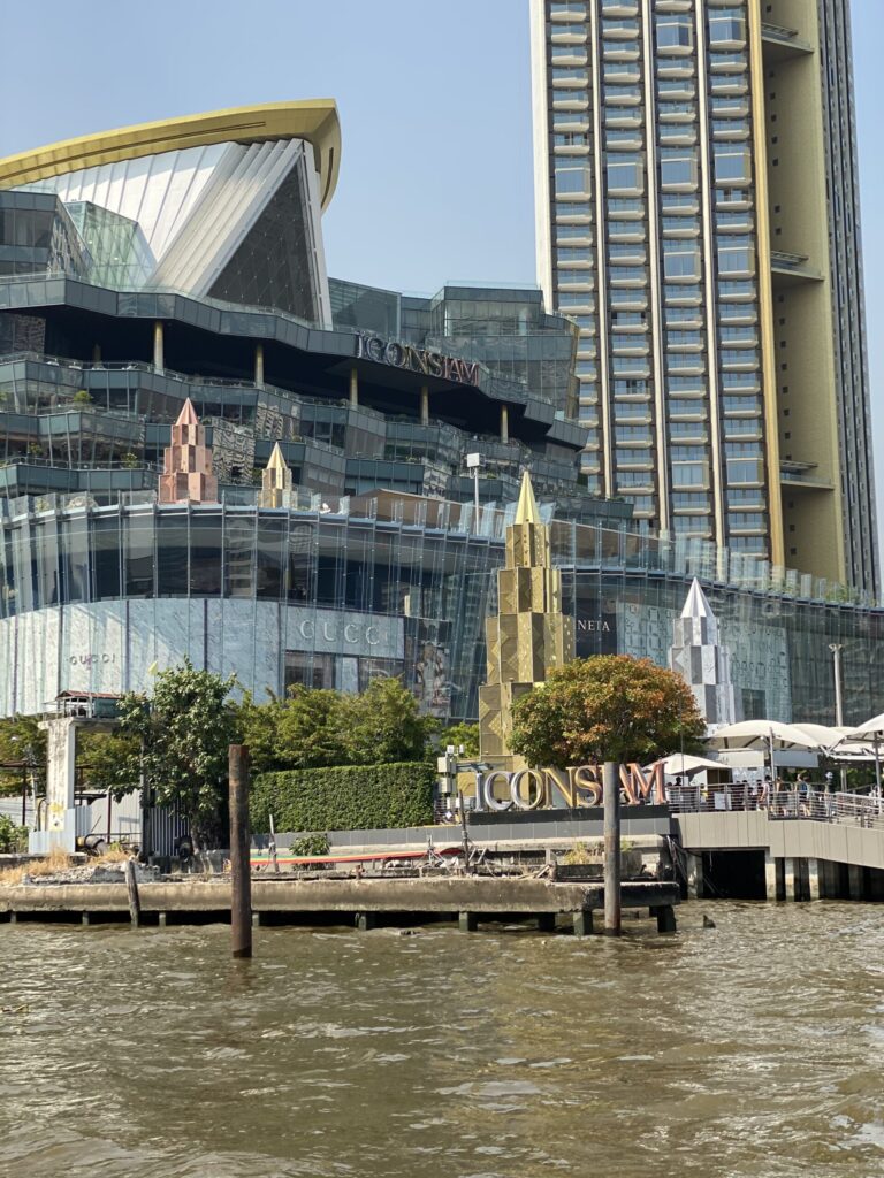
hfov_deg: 28.0
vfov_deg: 36.8
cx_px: 442
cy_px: 589
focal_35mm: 52
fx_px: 1771
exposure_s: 1/1043
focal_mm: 6
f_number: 2
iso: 20
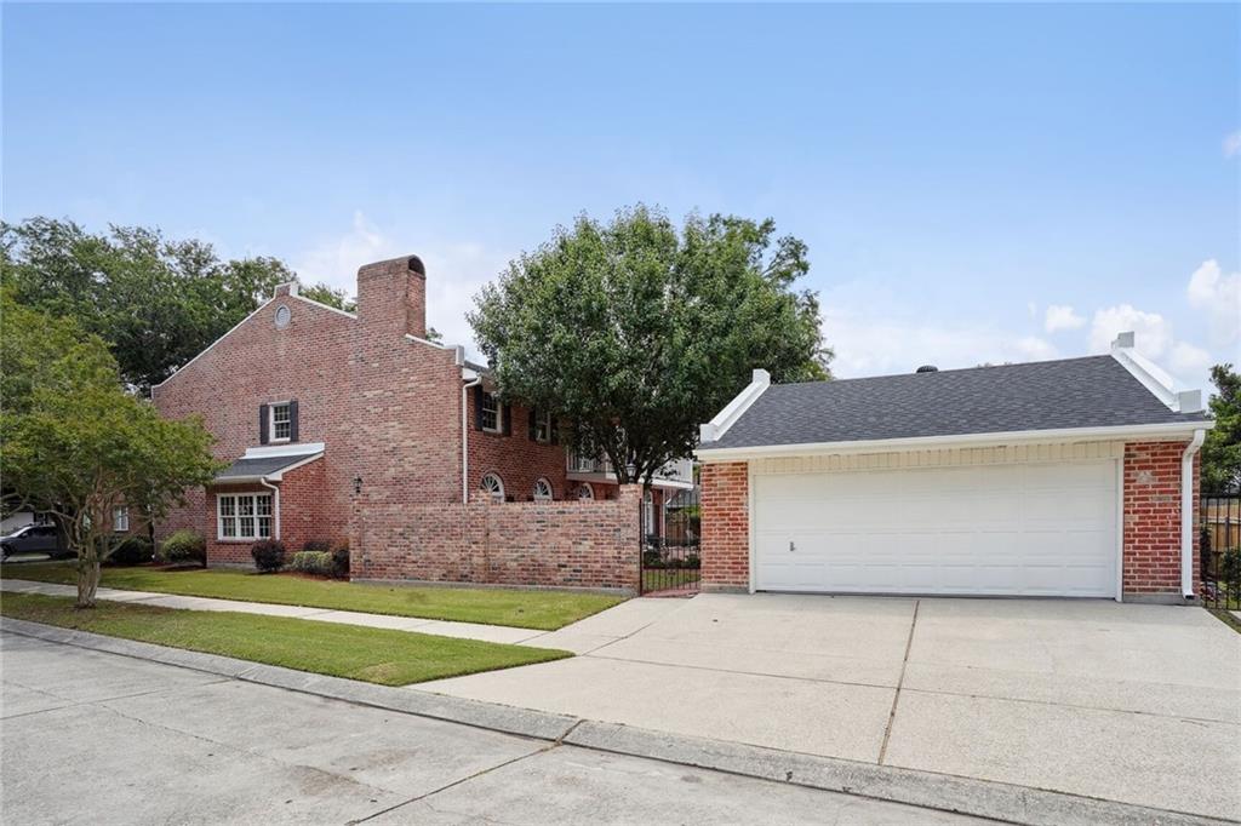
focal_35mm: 19
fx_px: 655
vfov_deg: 64.5
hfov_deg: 86.9
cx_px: 620
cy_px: 413
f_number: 11
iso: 800
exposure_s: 1/1250
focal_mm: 19
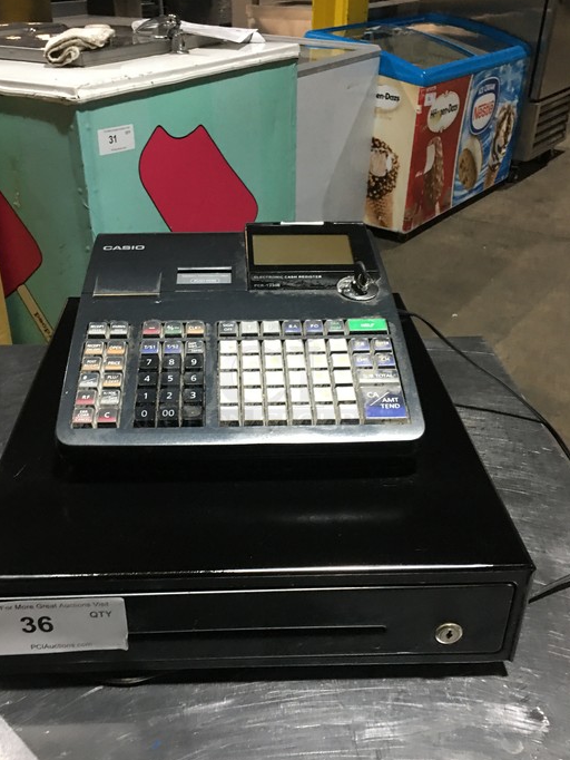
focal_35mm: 34
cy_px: 374
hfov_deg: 41.7
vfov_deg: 53.9
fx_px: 746
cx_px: 240
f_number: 2.2
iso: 80
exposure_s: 1/10
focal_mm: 4.15
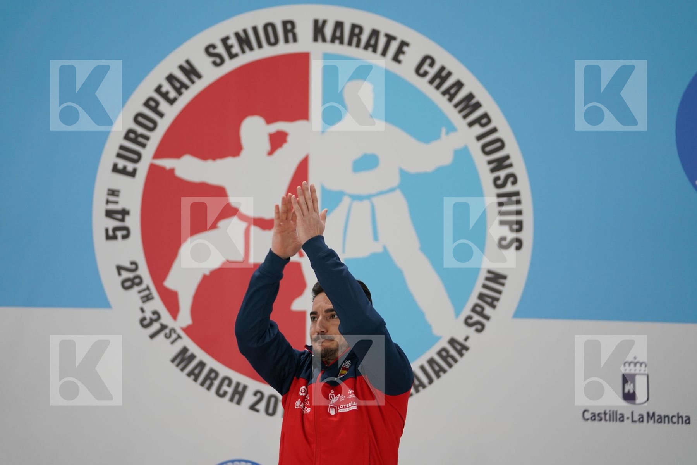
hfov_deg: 14.4
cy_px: 232
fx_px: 2749
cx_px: 348
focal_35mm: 142
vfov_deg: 9.7
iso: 800
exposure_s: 1/250
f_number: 2.8
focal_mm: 142
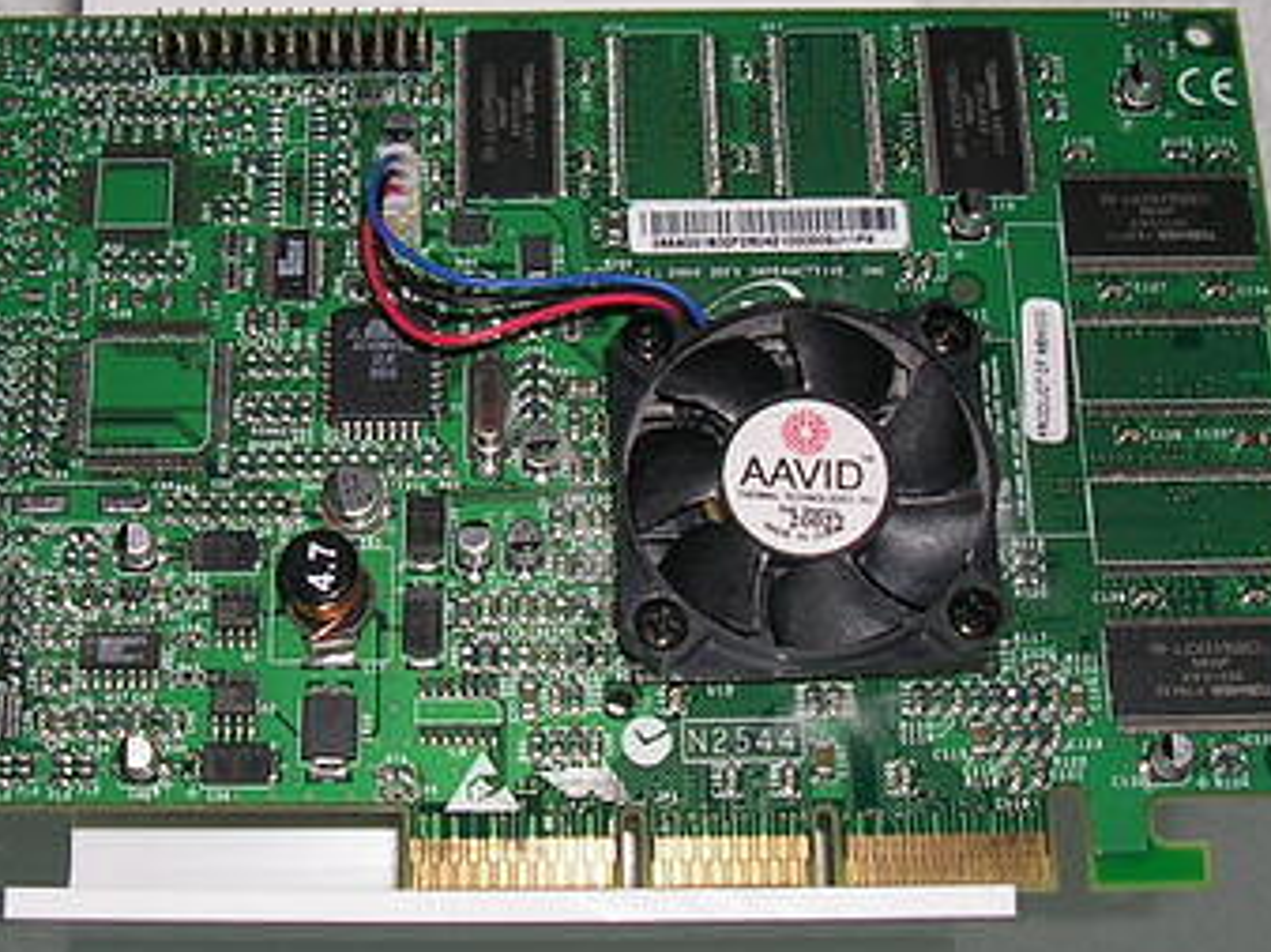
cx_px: 474
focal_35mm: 72
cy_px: 339
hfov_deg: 27.0
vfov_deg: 20.4
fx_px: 2642
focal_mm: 5.8
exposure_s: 1/60.1
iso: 50
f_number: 2.8
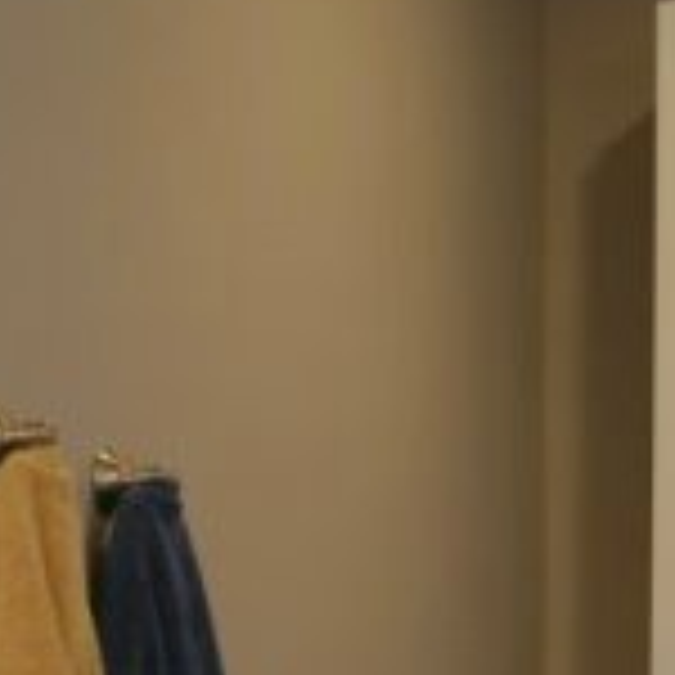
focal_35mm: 147
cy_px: 1156
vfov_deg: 11.2
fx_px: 3243
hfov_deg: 11.2
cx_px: -495
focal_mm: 18
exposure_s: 1/60
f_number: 4
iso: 400
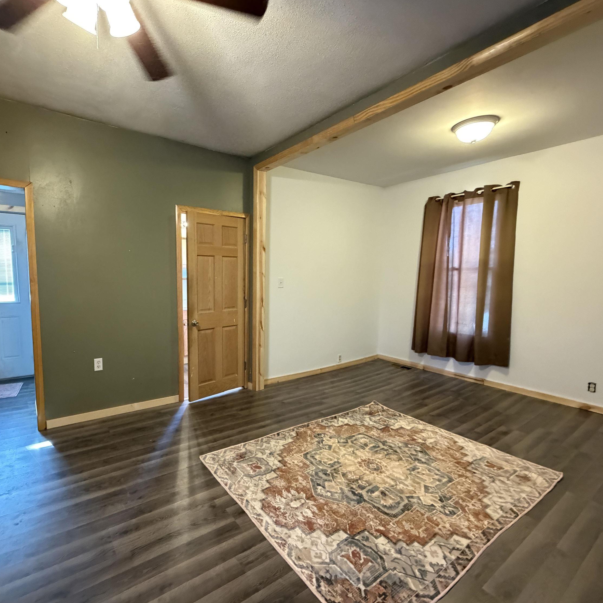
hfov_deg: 83.1
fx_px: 335
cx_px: 247
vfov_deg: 84.0
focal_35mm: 17
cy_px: 307
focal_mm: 2.22
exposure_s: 1/60
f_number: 2.2
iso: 1250
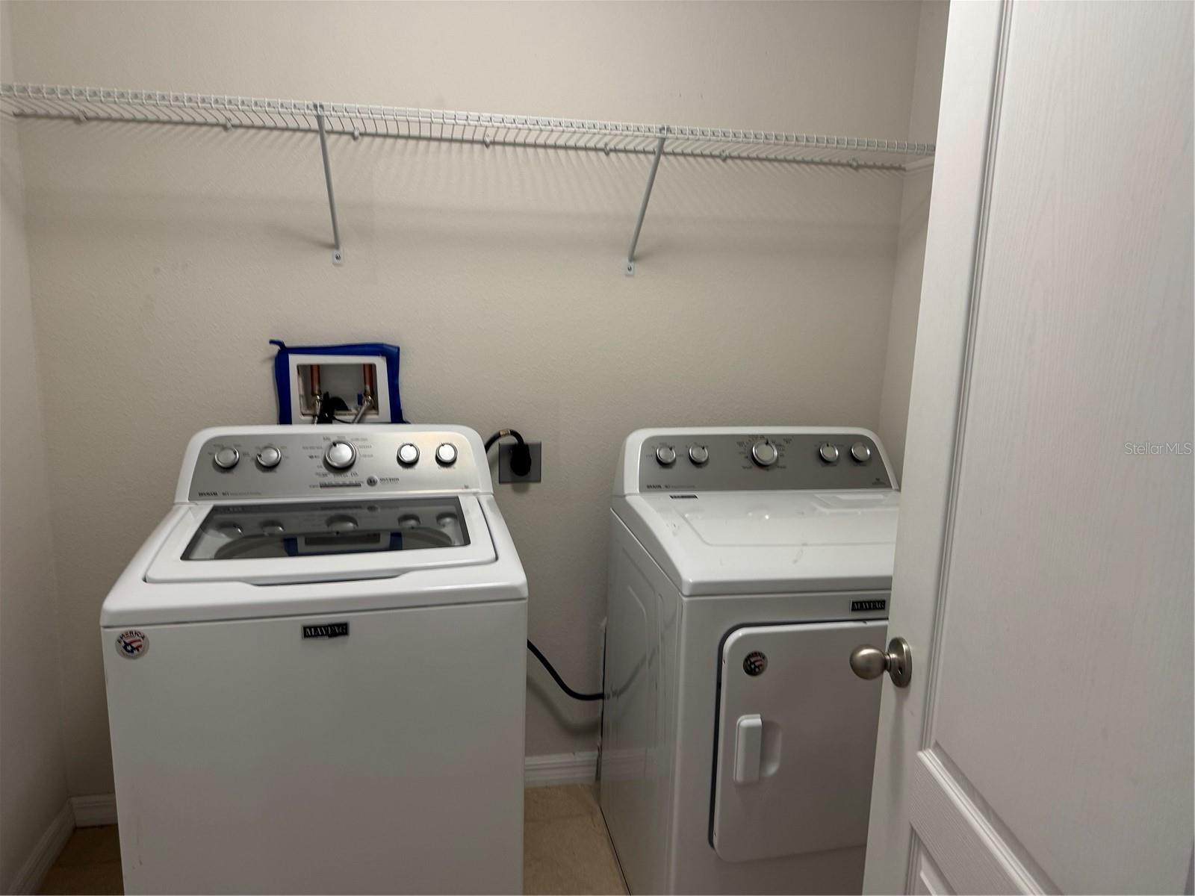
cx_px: 598
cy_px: 448
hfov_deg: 71.6
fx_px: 829
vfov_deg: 56.8
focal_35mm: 24
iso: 125
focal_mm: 6.76
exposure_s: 1/60
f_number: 1.78
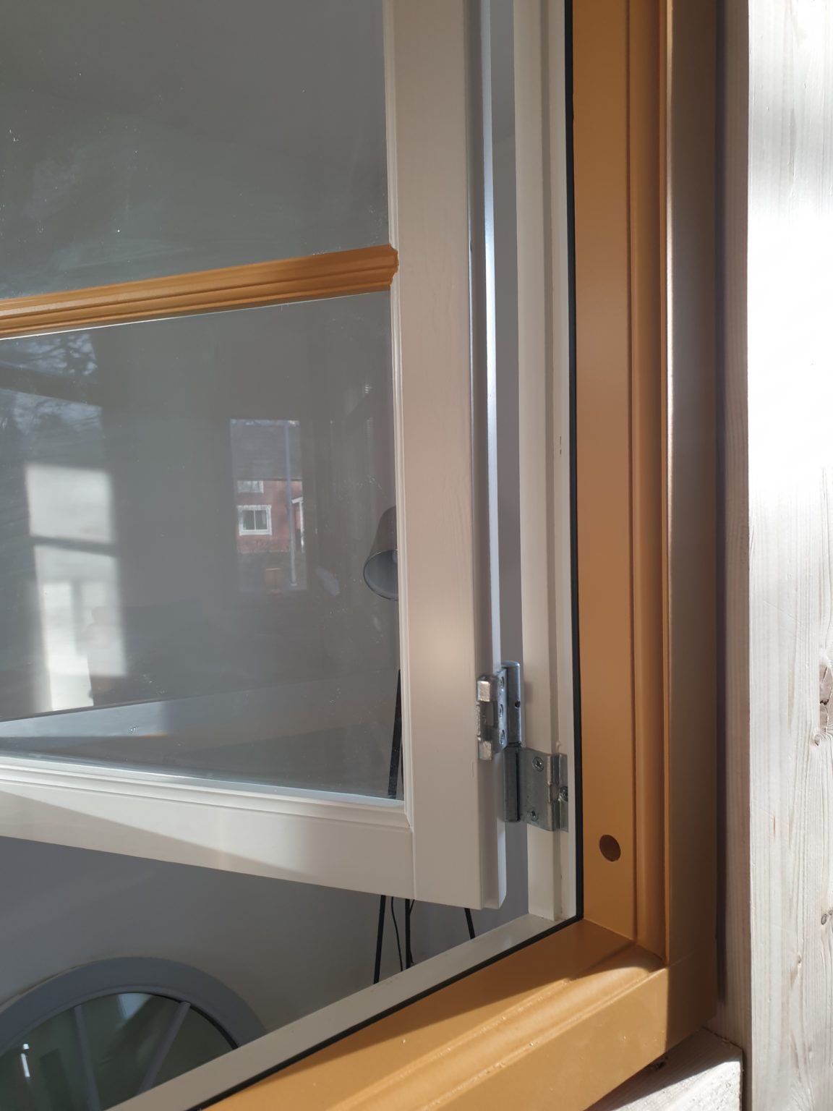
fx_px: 834
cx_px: 416
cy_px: 556
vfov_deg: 67.3
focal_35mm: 26
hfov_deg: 53.1
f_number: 2.4
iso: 80
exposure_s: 1/100
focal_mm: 4.3
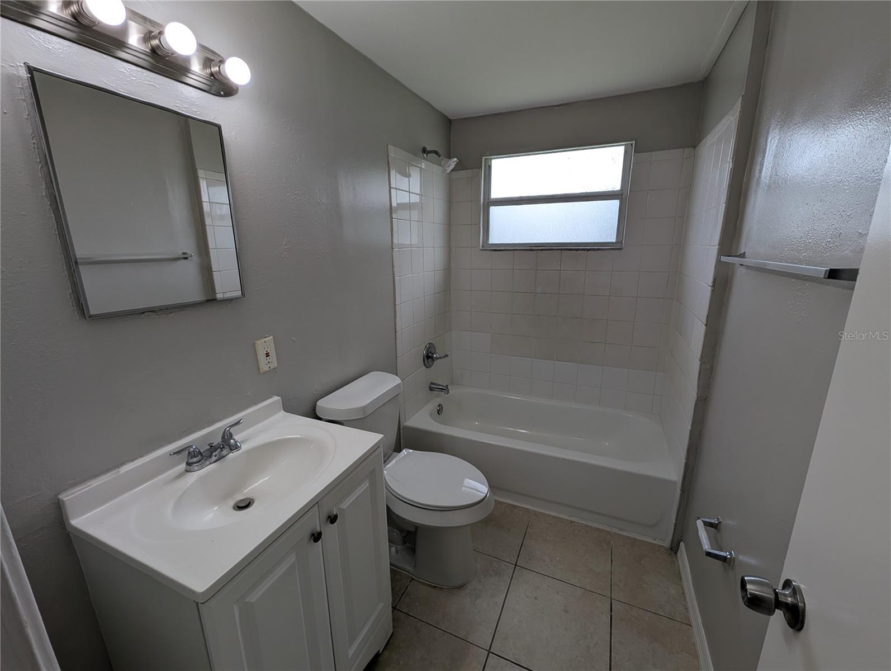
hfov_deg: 106.1
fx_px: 335
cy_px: 336
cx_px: 446
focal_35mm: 13
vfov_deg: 90.1
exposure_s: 1/247
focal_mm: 1.95
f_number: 2.2
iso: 50
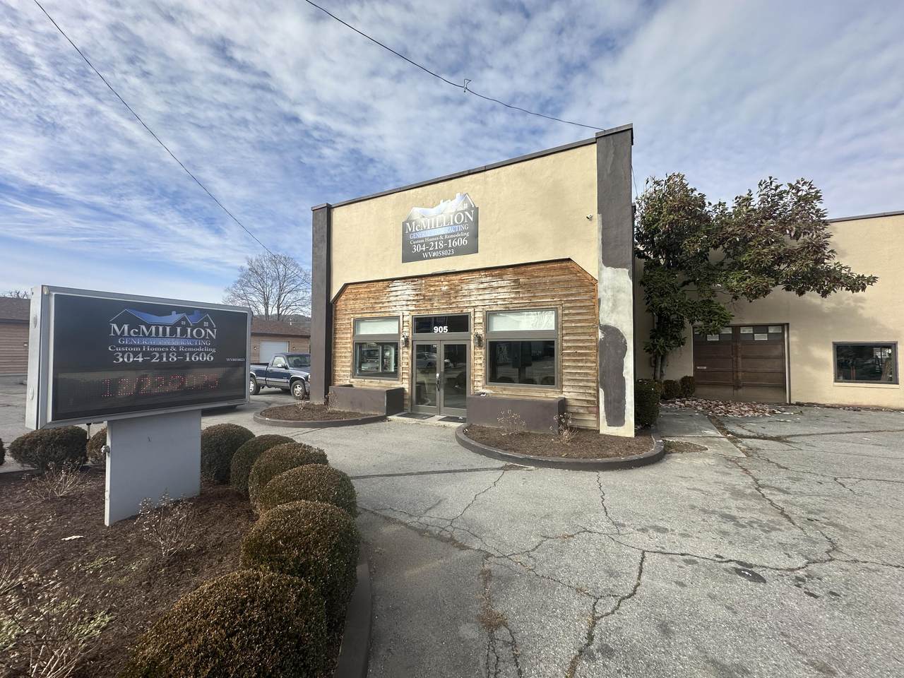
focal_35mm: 14
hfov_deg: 102.1
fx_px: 366
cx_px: 452
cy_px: 339
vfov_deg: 85.7
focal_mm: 2.22
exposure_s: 1/1531
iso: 40
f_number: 2.2
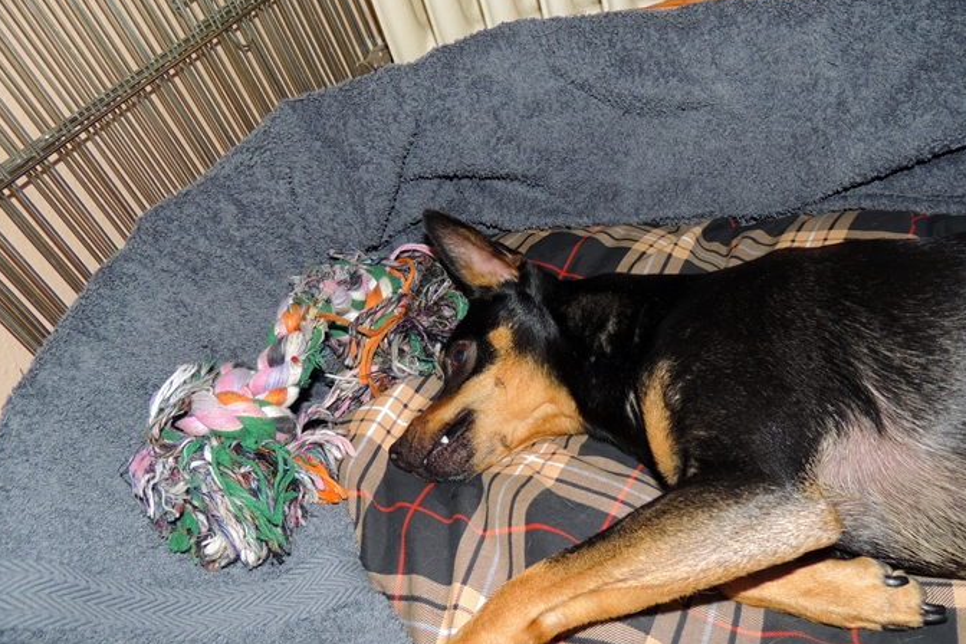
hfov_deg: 69.4
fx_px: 698
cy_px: 314
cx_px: 492
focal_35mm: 26
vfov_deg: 49.5
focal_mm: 4.3
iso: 200
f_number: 3
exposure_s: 1/30
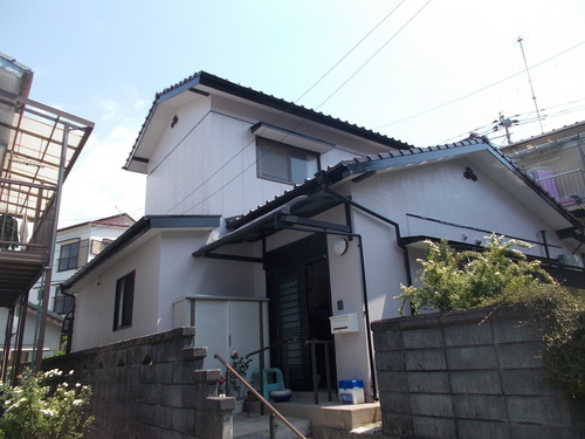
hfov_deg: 67.3
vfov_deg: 53.1
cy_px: 220
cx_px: 292
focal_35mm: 26
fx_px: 439
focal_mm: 4.6
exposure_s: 1/100
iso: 80
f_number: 8
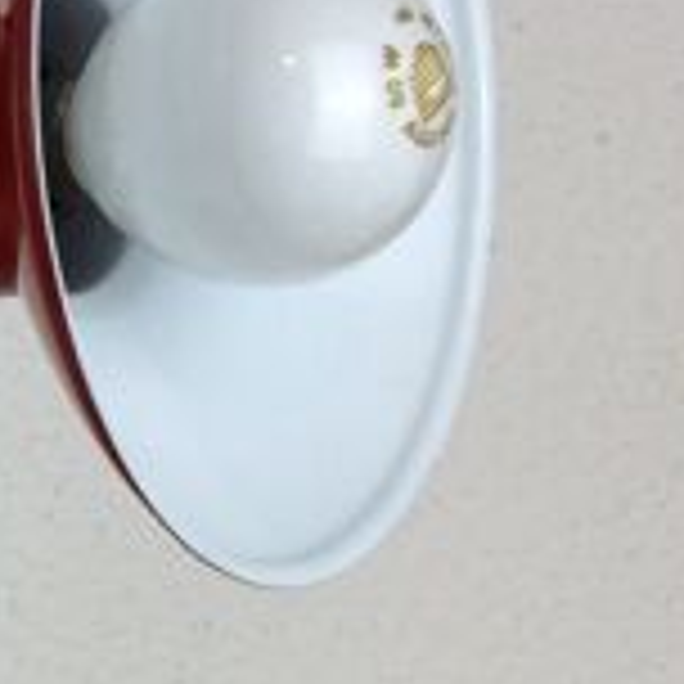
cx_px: -432
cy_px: 693
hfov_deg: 12.1
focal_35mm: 135
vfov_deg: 12.8
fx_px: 3018
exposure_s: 1/100
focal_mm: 4.15
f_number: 2.2
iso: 50
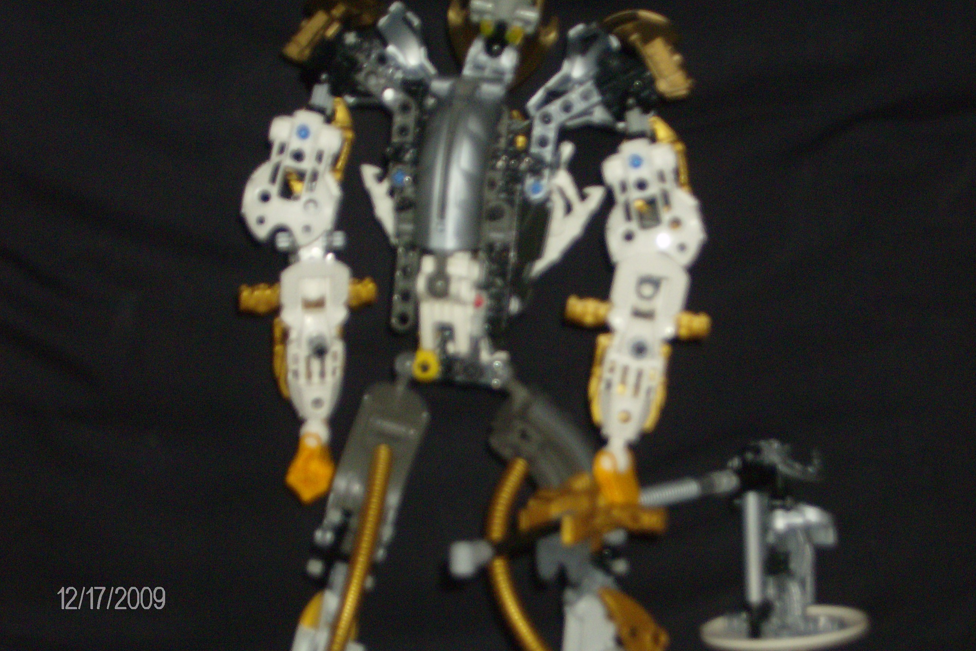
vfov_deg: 13.2
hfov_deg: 19.6
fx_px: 2820
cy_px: 317
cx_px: 488
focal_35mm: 104
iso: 200
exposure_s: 1/113
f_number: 4.6
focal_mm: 16.6
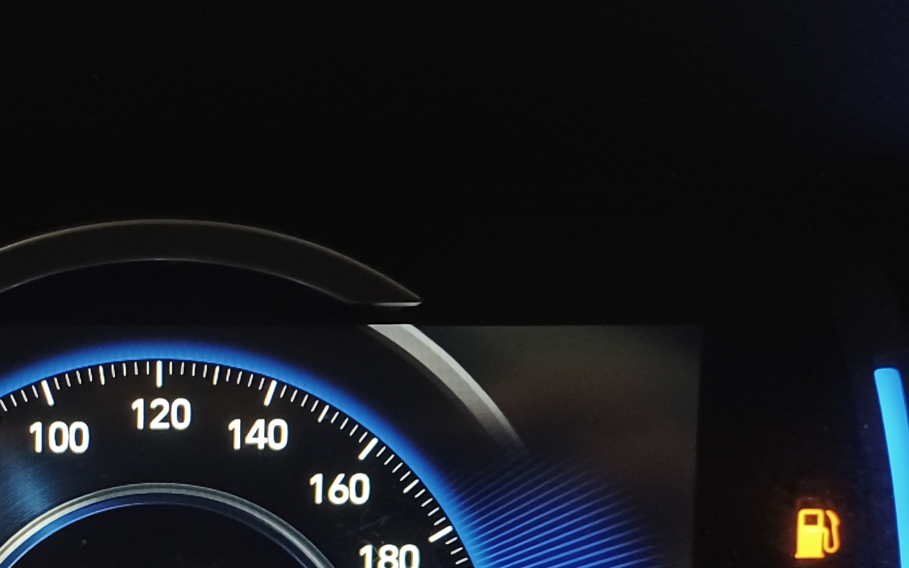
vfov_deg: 18.2
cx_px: 119
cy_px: 673
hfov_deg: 29.2
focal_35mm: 68
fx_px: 1684
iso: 500
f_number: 1.8
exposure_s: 1/24
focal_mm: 4.6
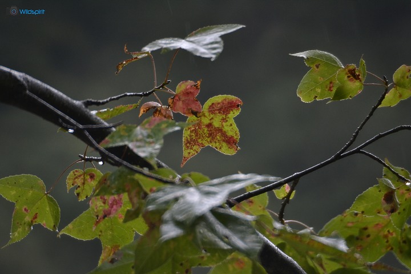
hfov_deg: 4.6
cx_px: 206
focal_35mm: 450
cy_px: 137
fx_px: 5137
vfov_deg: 3.1
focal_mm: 300
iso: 560
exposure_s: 1/125
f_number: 5.6
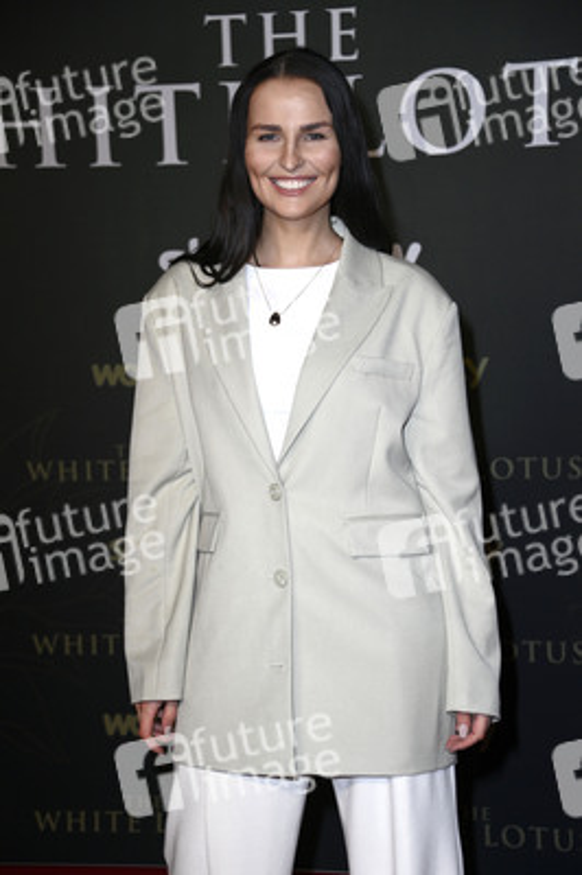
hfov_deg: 16.6
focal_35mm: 82
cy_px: 438
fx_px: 1992
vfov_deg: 24.8
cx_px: 291
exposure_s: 1/250
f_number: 5
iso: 800
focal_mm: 82
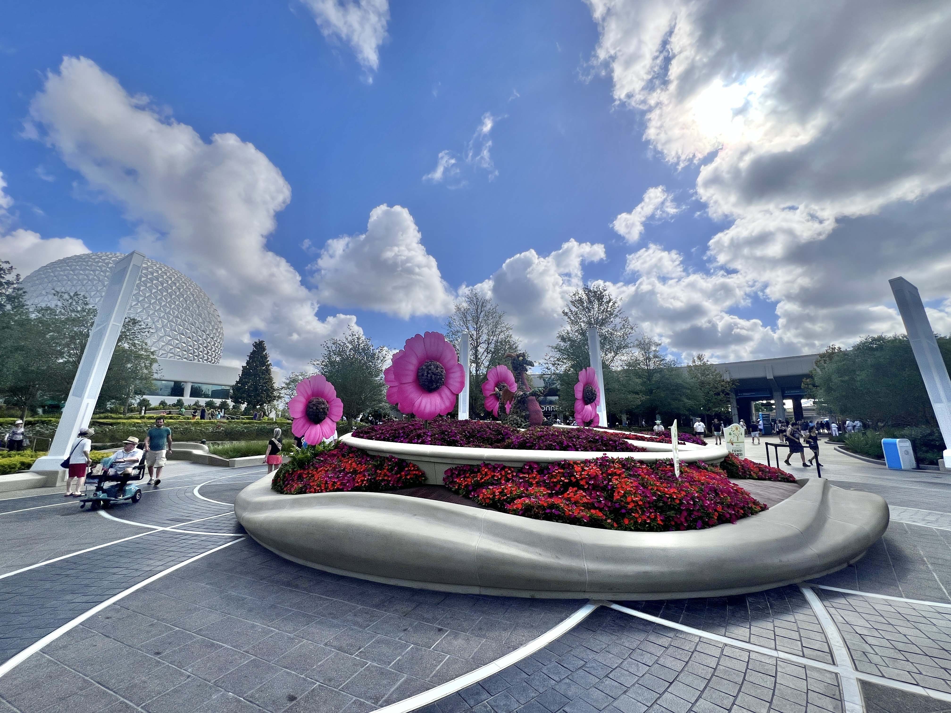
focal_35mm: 13
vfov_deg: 89.9
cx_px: 476
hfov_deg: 106.2
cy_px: 356
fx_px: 357
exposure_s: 1/3311
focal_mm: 1.57
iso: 32
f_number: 1.8
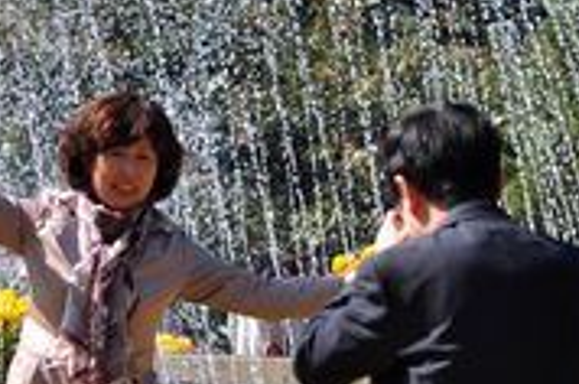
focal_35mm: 371
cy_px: 207
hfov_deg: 5.6
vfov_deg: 3.7
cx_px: -3
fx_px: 5956
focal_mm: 80
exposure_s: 1/500
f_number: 5.6
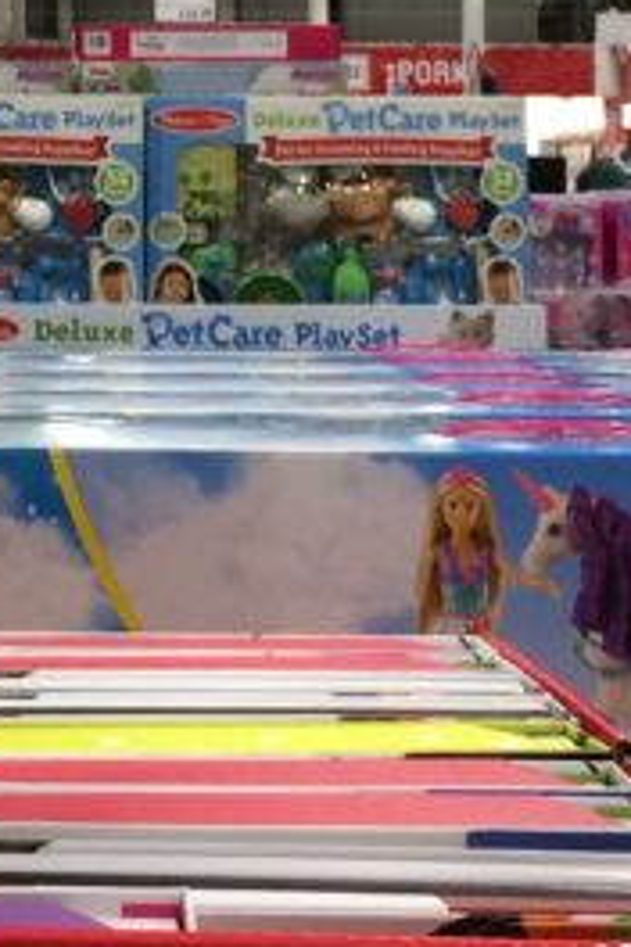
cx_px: -111
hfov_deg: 11.5
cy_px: -133
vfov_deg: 16.9
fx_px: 3076
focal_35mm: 117
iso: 50
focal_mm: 4.15
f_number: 2.2
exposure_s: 1/33
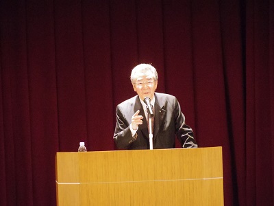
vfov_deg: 7.4
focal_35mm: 202
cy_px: 103
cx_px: 137
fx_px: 1599
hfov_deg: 9.8
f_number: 2.8
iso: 6400
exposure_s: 1/200
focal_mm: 43.9
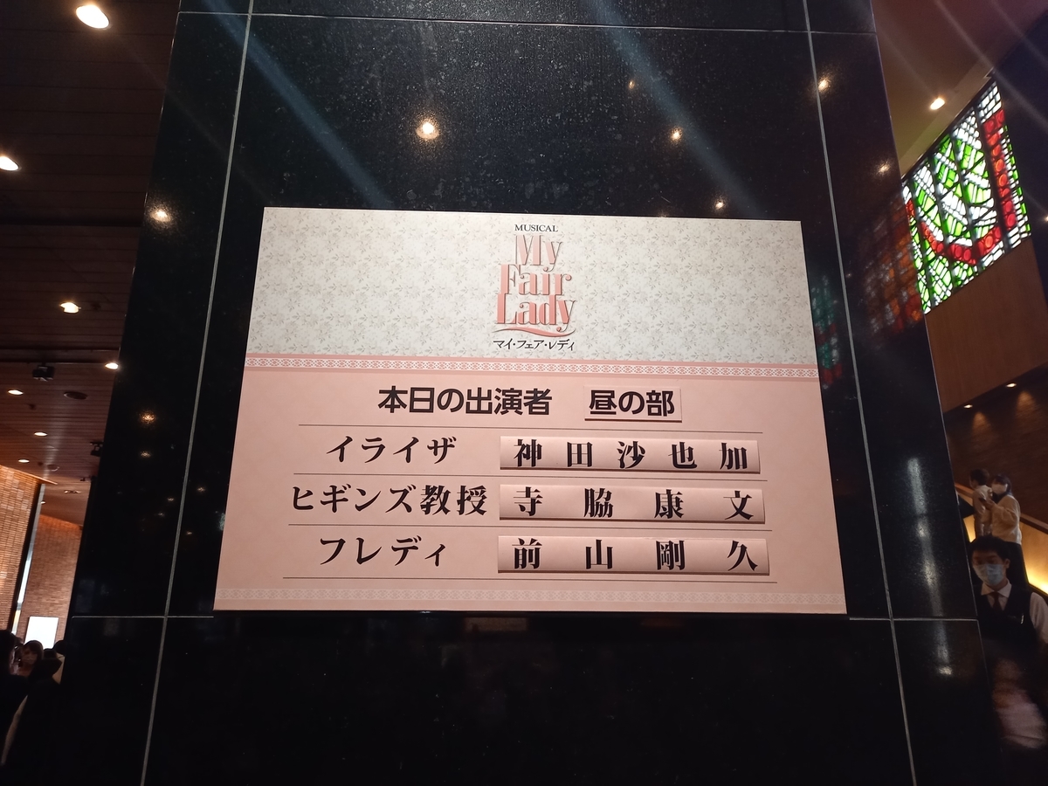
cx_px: 524
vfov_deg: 54.9
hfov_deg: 69.4
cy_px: 393
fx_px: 757
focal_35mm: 25
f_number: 1.8
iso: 320
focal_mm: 4.65
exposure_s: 1/33.3
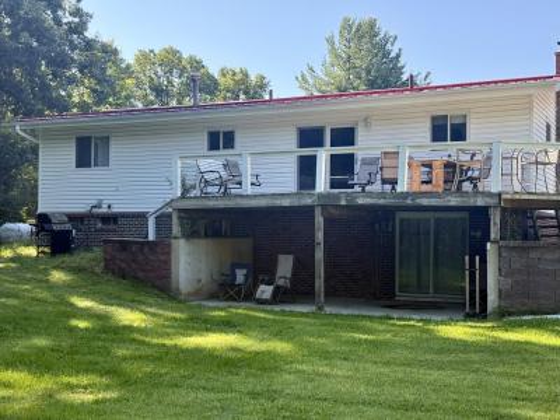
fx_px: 777
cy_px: 210
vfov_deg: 30.3
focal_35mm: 48
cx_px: 280
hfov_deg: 39.7
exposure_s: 1/810
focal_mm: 6.76
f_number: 1.78
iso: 100
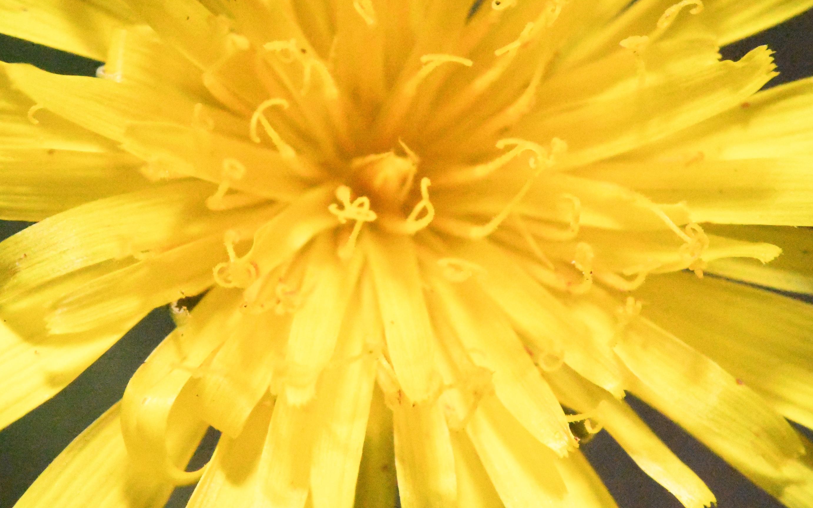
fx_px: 1817
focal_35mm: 82
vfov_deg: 15.9
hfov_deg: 25.2
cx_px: 320
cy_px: 168
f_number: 2.8
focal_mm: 58
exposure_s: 1/3200
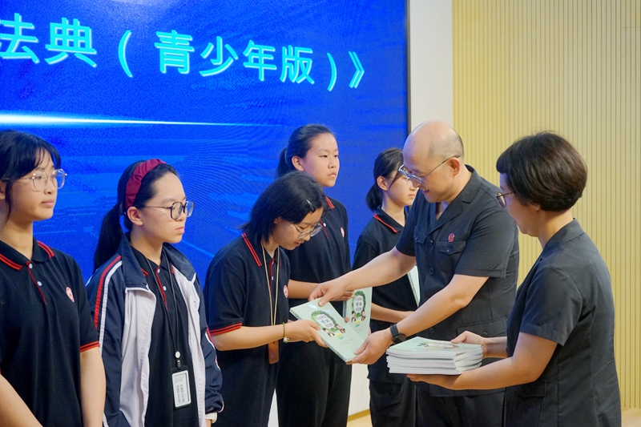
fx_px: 1121
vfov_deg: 21.6
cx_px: 320
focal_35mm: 63
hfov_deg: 31.9
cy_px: 214
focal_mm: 63
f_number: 5.6
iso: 2000
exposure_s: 1/160
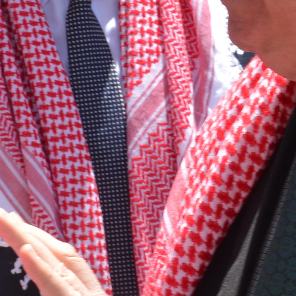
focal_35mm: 246
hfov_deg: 7.1
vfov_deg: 7.1
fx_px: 2380
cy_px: 193
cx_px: 239
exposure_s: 1/200
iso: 200
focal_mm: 34
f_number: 9
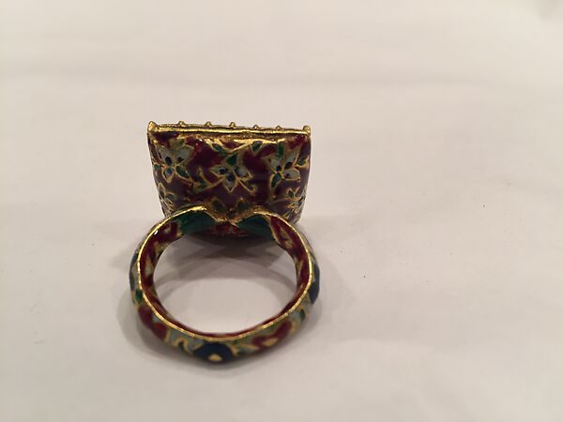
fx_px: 472
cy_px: 211
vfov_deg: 48.2
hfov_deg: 61.7
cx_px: 282
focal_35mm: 29
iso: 40
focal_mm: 4.15
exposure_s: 1/40
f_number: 2.2
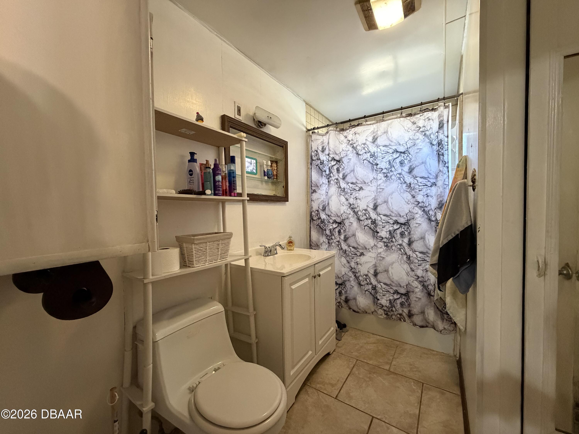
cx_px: 290
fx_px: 234
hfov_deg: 102.1
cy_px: 217
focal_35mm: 14
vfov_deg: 85.7
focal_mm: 2.22
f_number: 2.2
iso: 640
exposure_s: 1/60
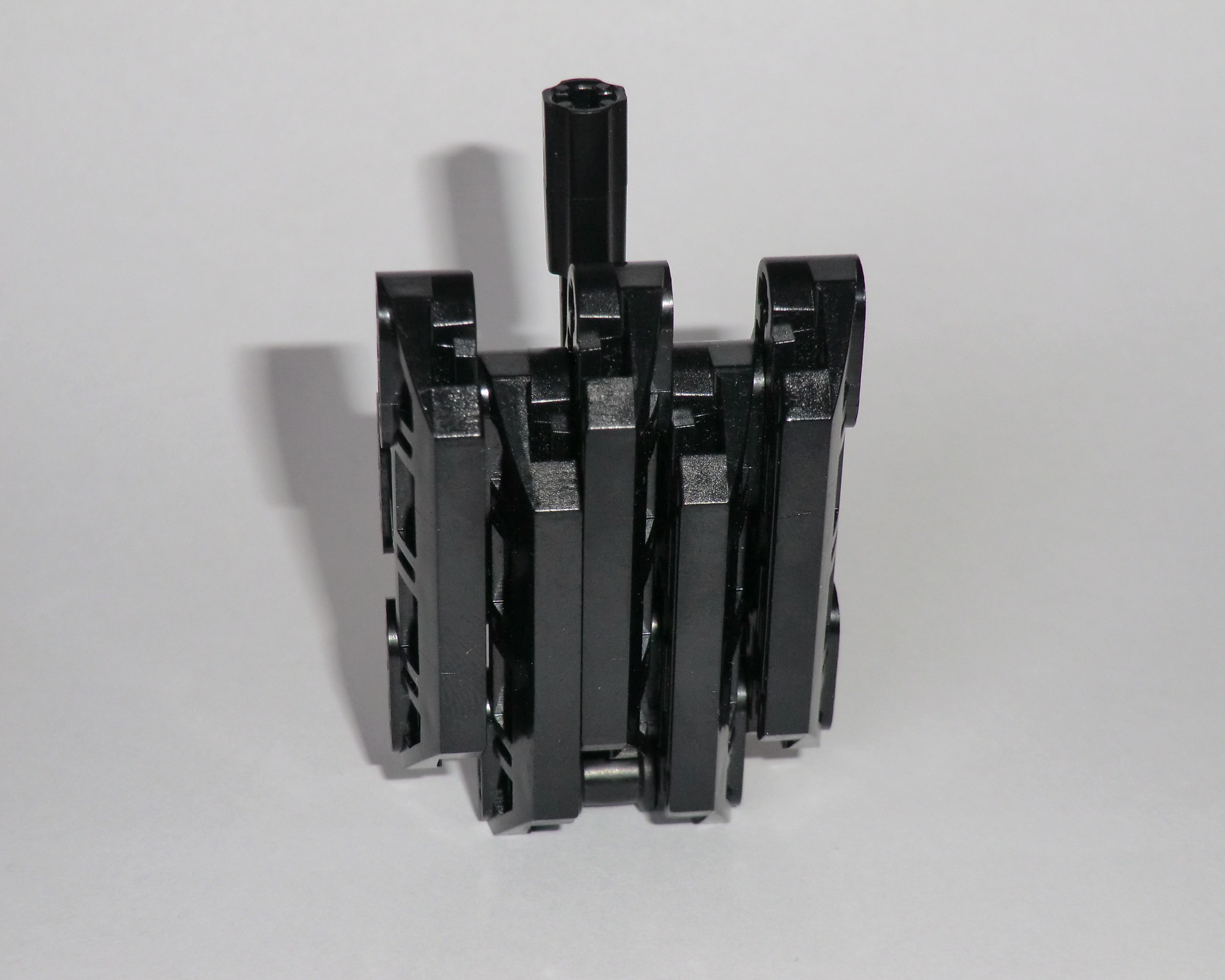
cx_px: 626
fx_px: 2465
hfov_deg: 27.9
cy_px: 492
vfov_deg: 22.5
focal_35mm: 68
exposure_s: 1/60
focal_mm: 11.6
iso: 200
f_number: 4.4
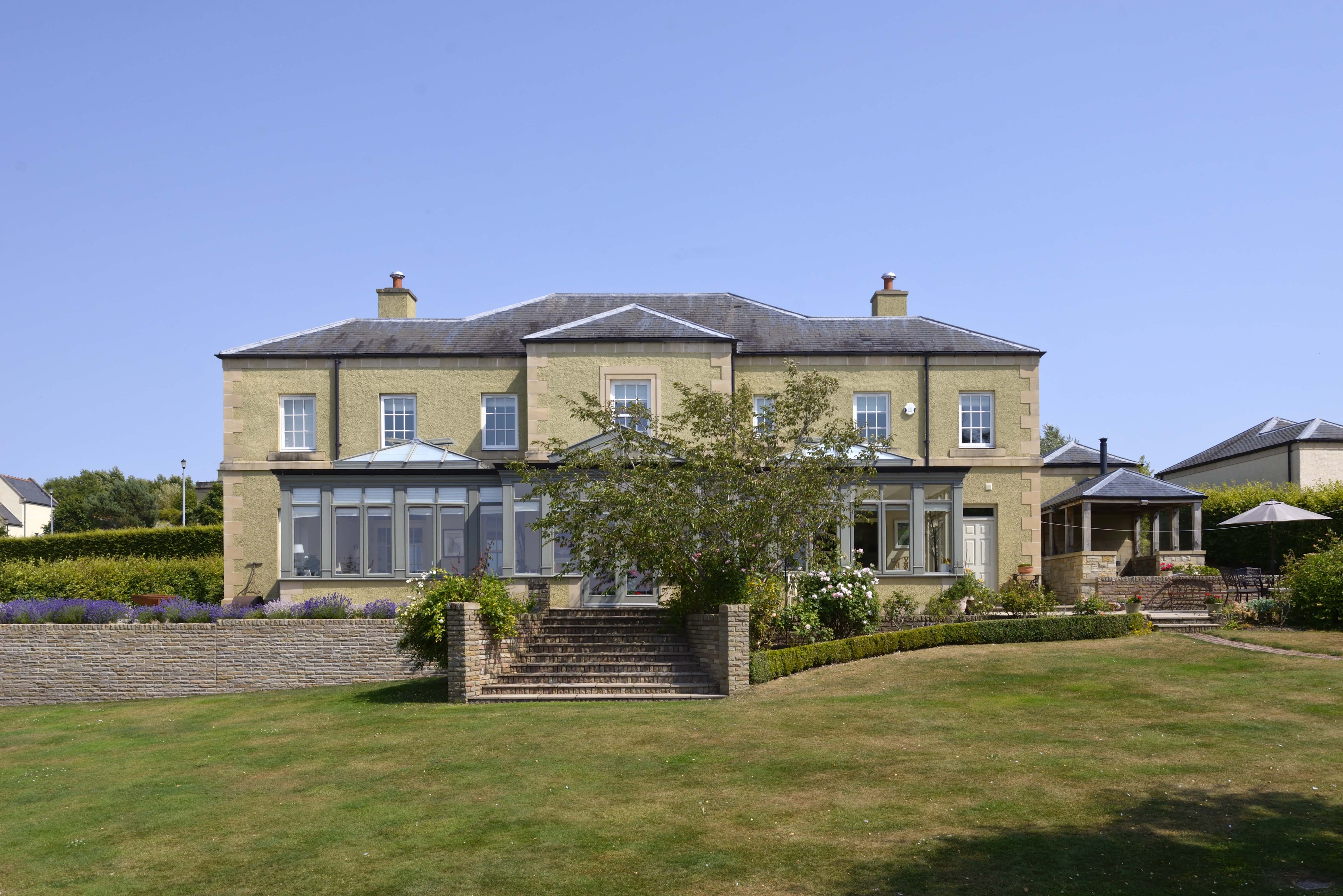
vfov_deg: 45.0
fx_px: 1082
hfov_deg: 63.6
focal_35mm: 29
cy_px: 448
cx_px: 672
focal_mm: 29
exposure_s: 1/1000
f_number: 8
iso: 320
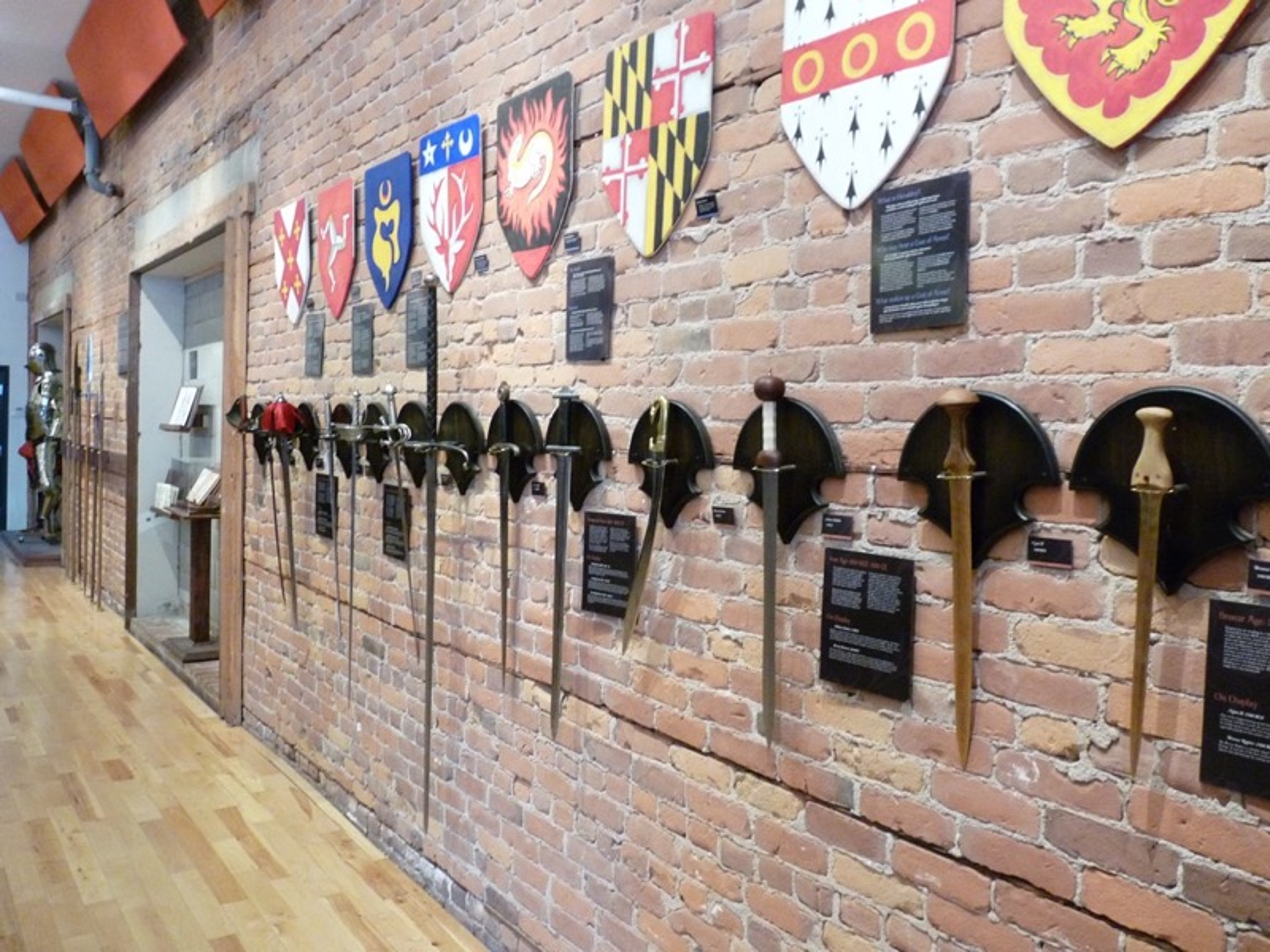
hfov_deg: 65.3
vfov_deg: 51.4
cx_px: 635
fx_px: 991
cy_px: 476
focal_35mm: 27
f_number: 2.8
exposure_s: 1/13
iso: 400
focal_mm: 4.8
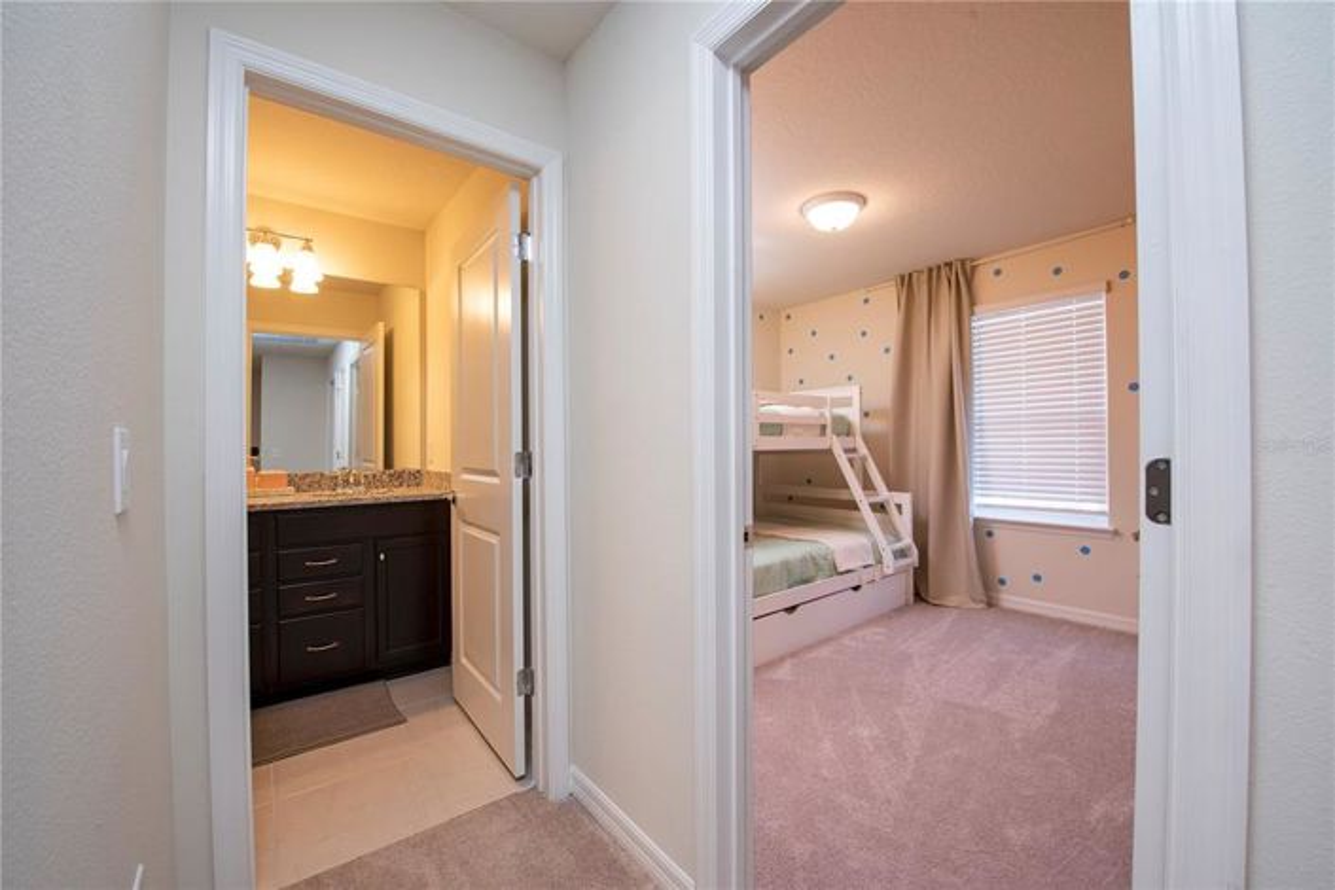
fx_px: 519
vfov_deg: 81.2
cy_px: 445
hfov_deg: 104.3
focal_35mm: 14
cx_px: 668
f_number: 10
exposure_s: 1/20
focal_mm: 14
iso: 500
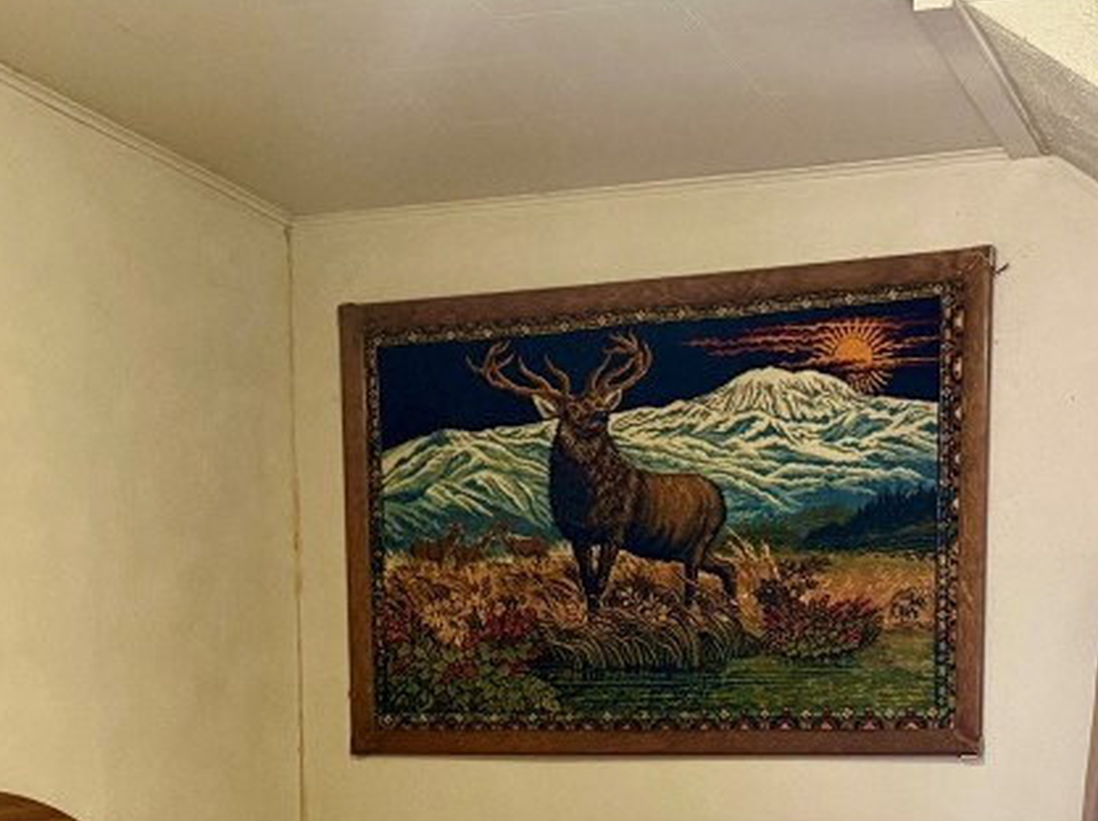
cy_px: 895
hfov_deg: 32.6
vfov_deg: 23.3
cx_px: 661
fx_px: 1870
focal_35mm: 59
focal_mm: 6.76
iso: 640
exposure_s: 1/60
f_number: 1.78
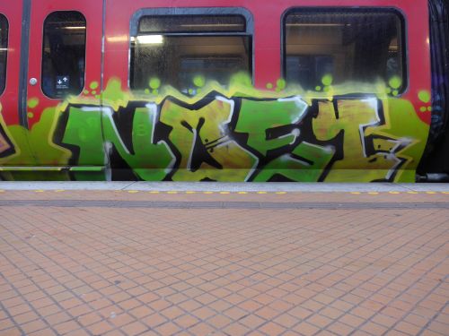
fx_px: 376
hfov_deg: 61.7
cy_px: 168
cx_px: 224
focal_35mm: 29
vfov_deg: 48.2
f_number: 2
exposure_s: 1/60
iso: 160
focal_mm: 6
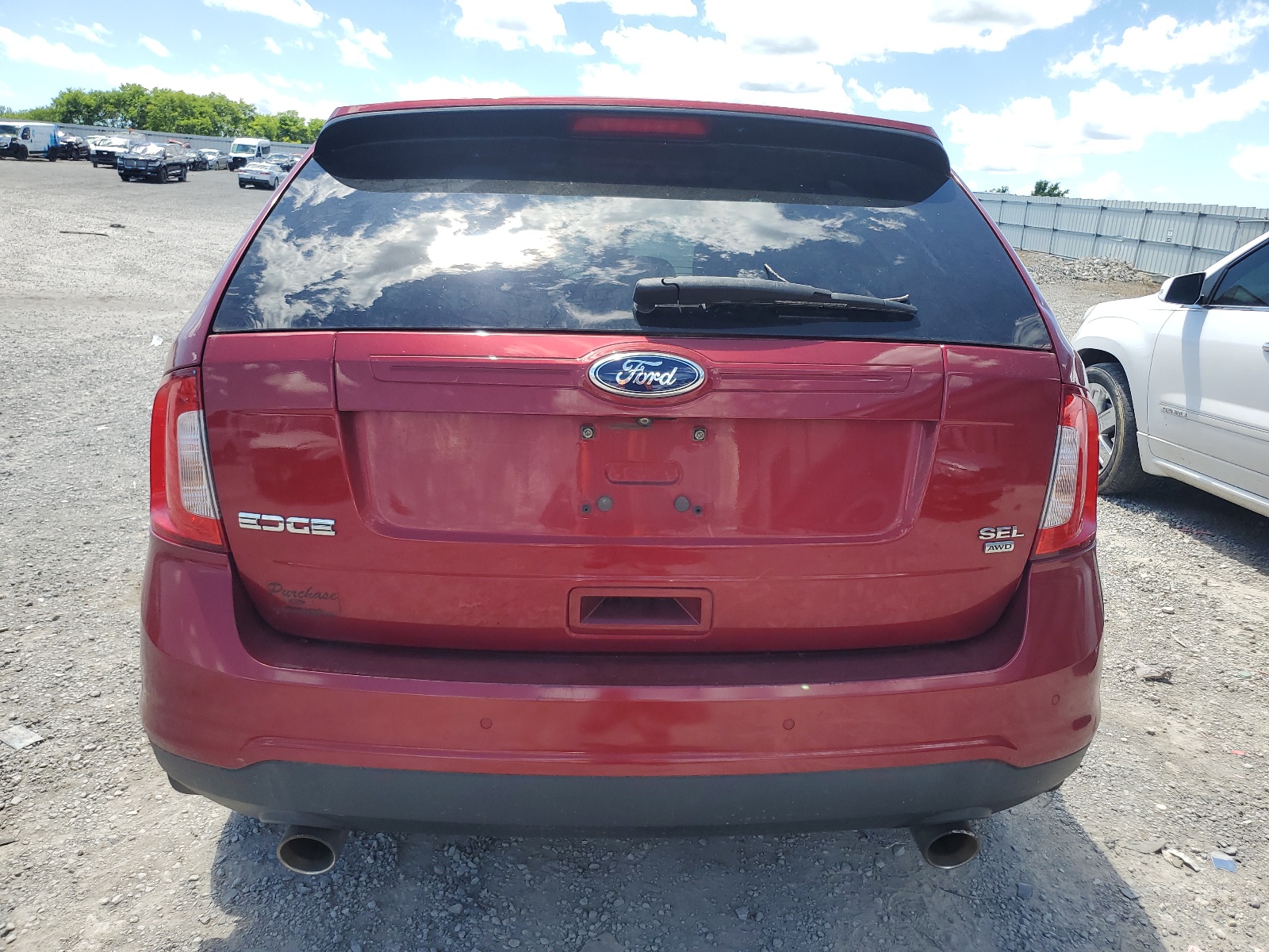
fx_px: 953
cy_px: 476
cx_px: 634
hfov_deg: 67.3
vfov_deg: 53.1
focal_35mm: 26
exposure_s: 1/1250
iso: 50
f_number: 1.5
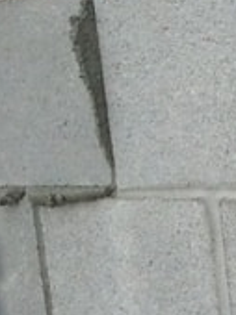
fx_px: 1768
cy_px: 456
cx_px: 627
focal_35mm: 194
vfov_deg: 9.9
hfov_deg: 7.1
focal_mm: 3.3
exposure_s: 1/282
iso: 32
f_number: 2.4
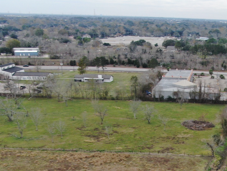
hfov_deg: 32.9
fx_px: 367
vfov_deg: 24.7
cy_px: 177
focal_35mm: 56
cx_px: 198
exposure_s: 1/500
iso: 110
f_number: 2.8
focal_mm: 4.39
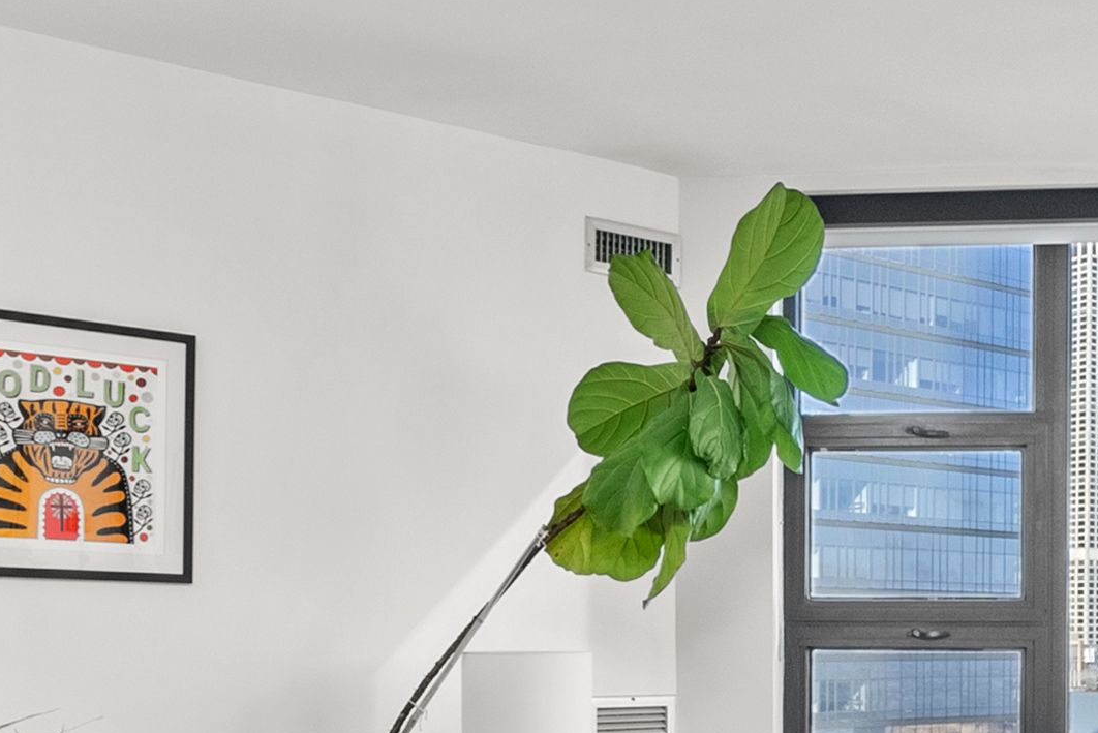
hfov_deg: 40.3
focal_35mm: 48
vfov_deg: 27.1
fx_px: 1465
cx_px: 775
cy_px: 665
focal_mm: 12
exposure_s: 1/15
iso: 640
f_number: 13
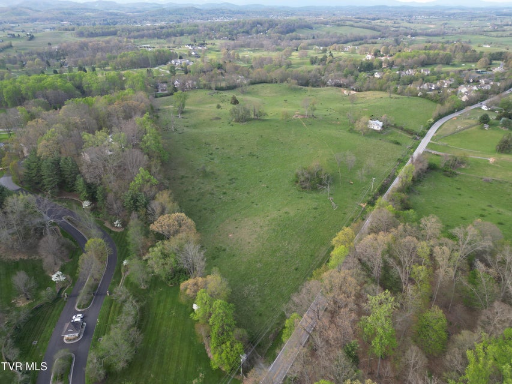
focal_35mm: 24
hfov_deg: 71.6
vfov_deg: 56.8
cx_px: 256
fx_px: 355
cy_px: 192
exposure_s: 1/250
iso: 100
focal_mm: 6.72
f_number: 1.7
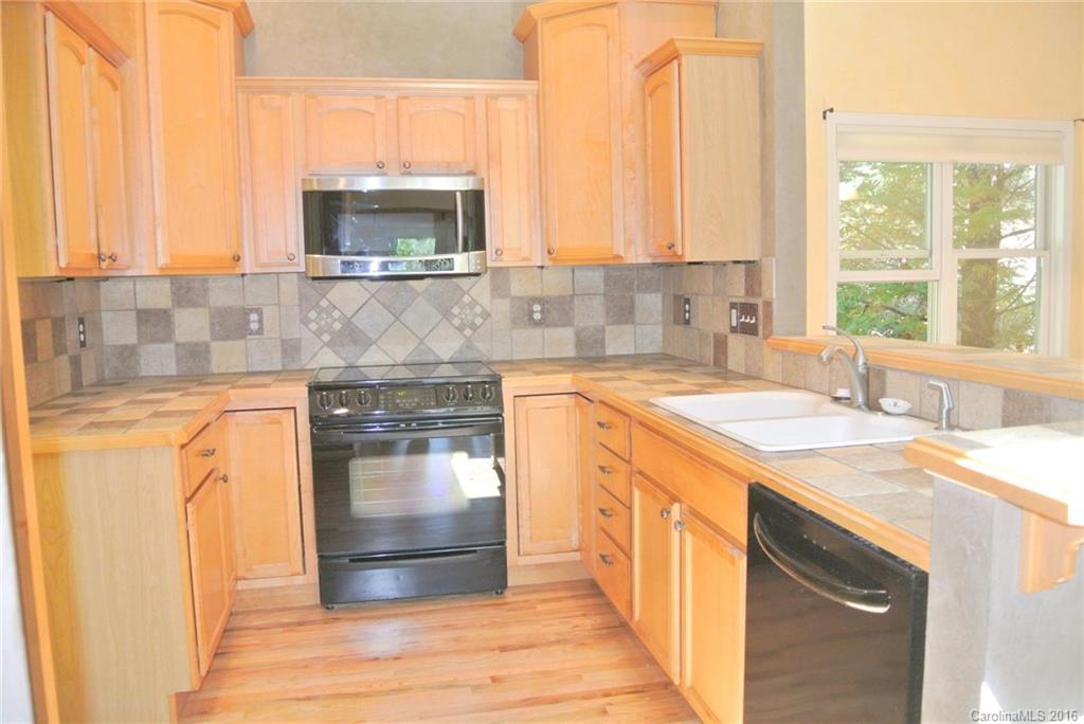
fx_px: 813
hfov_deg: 67.4
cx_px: 542
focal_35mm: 27
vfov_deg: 48.0
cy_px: 362
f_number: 3.5
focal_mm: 10
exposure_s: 1/60
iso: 400
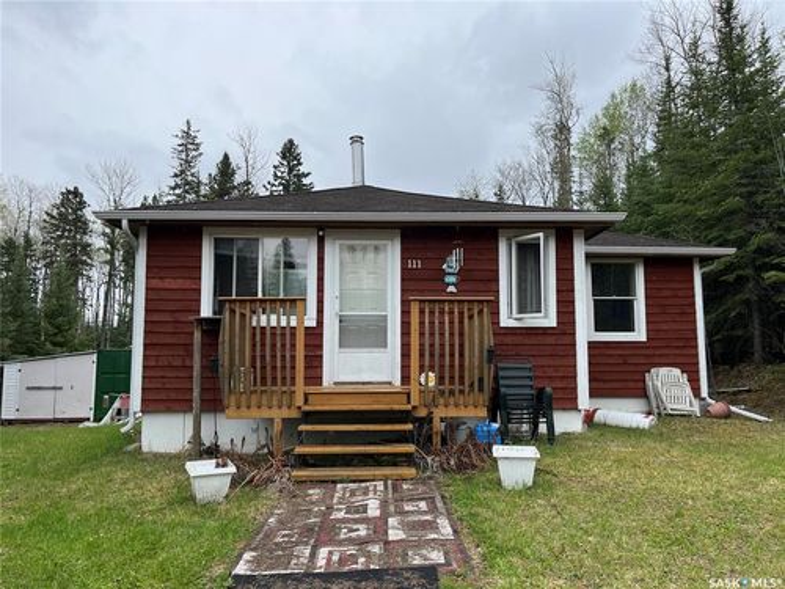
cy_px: 294
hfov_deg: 67.3
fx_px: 590
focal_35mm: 26
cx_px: 392
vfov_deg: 53.1
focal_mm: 5.1
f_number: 1.6
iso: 50
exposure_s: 1/1600
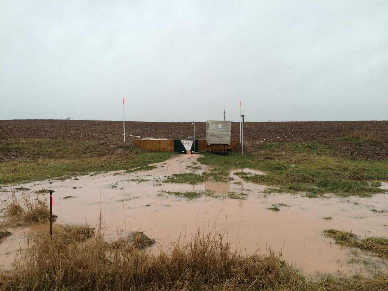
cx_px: 194
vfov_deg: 48.2
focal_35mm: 29
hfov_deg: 61.7
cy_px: 146
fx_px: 325
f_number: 2.2
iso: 32
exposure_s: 1/357
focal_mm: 4.15
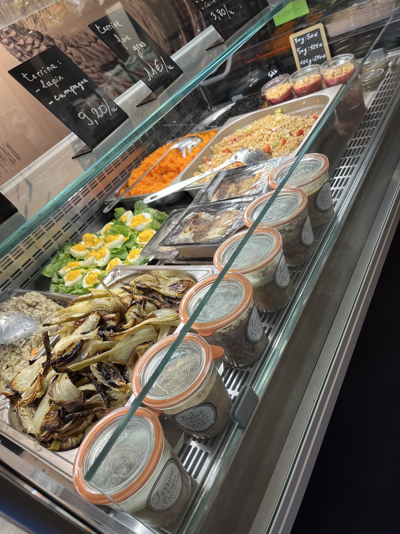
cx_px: 200
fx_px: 401
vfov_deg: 67.3
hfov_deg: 53.1
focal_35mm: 26
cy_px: 267
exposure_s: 1/100
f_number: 1.6
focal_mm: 5.1
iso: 40
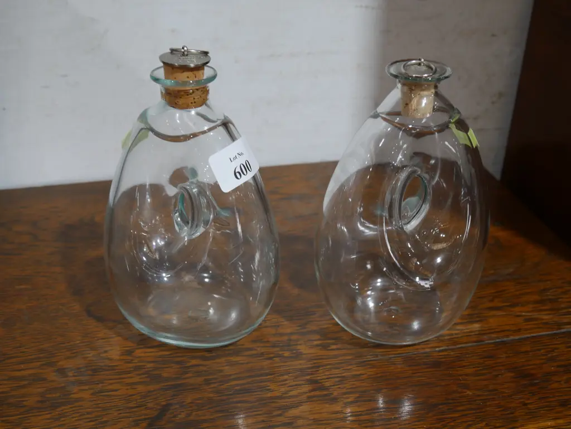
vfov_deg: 34.4
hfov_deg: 44.8
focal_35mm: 42
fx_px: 693
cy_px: 214
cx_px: 286
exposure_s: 1/60
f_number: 4.6
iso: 500
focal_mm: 21
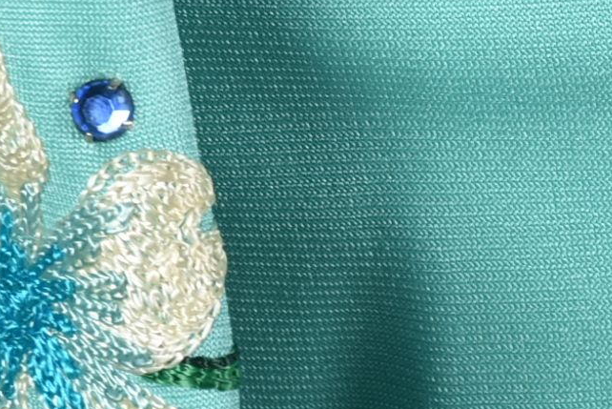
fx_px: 16637
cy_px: 18
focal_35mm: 978
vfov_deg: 1.4
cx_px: 516
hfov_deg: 2.1
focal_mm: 140
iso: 200
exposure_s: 1/125
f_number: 13
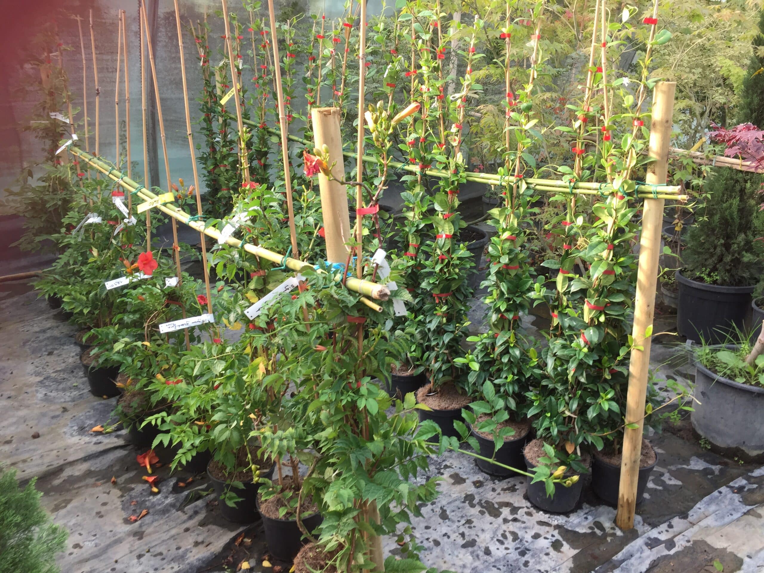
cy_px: 286
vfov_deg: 48.2
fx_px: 640
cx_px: 382
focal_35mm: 29
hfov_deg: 61.7
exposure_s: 1/100
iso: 50
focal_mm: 4.15
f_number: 2.2
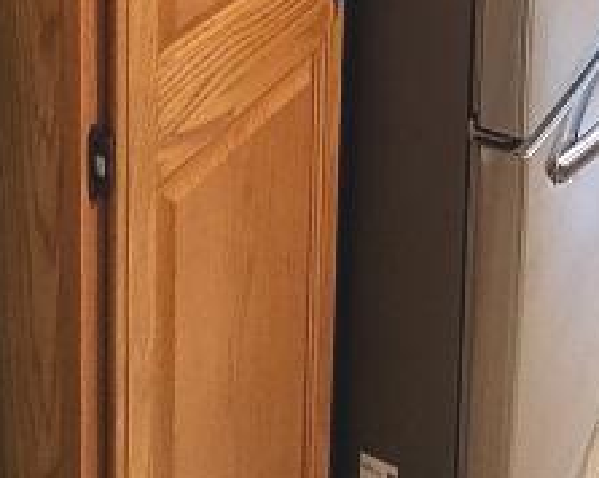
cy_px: -360
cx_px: 333
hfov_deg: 33.0
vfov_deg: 20.1
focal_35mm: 57
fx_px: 1010
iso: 320
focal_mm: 1.74
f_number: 2.2
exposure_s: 1/30
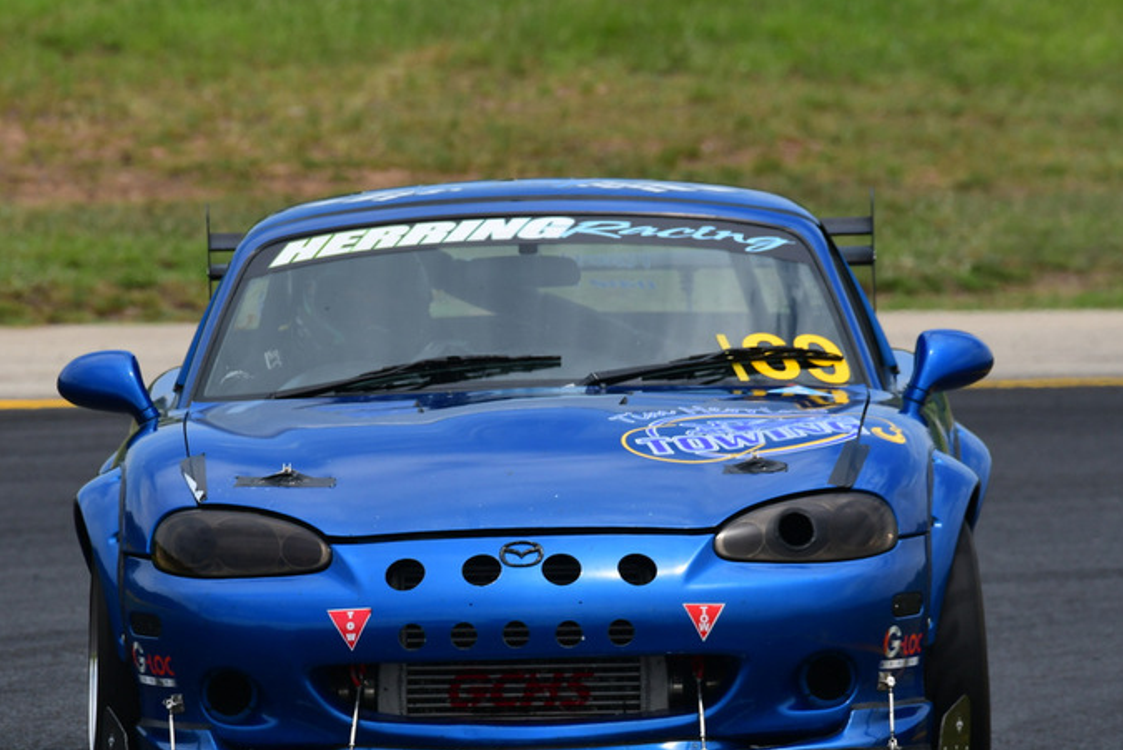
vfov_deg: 1.5
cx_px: 544
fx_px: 27749
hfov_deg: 2.3
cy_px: 441
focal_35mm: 889
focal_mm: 500
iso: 400
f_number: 11
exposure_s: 1/640
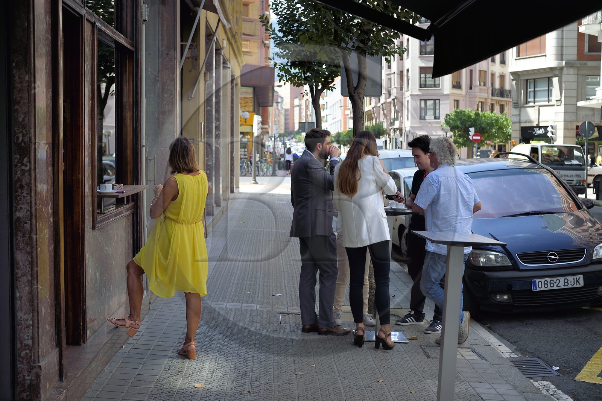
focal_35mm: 50
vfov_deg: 27.0
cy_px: 200
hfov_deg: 39.6
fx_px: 836
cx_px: 301
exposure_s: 1/320
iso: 200
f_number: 4.5
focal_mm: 50
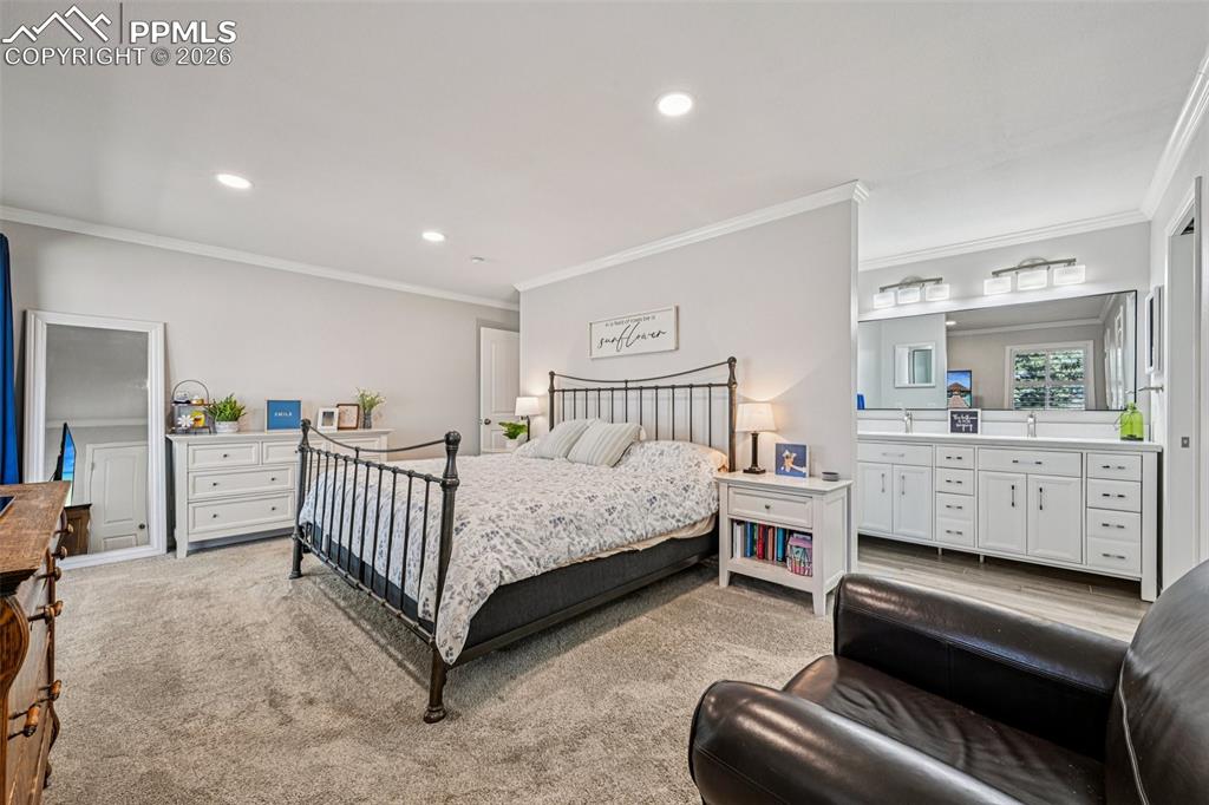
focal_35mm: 14
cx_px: 604
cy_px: 402
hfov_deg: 104.3
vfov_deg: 81.2
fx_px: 470
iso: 400
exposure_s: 1/8
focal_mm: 14
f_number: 11
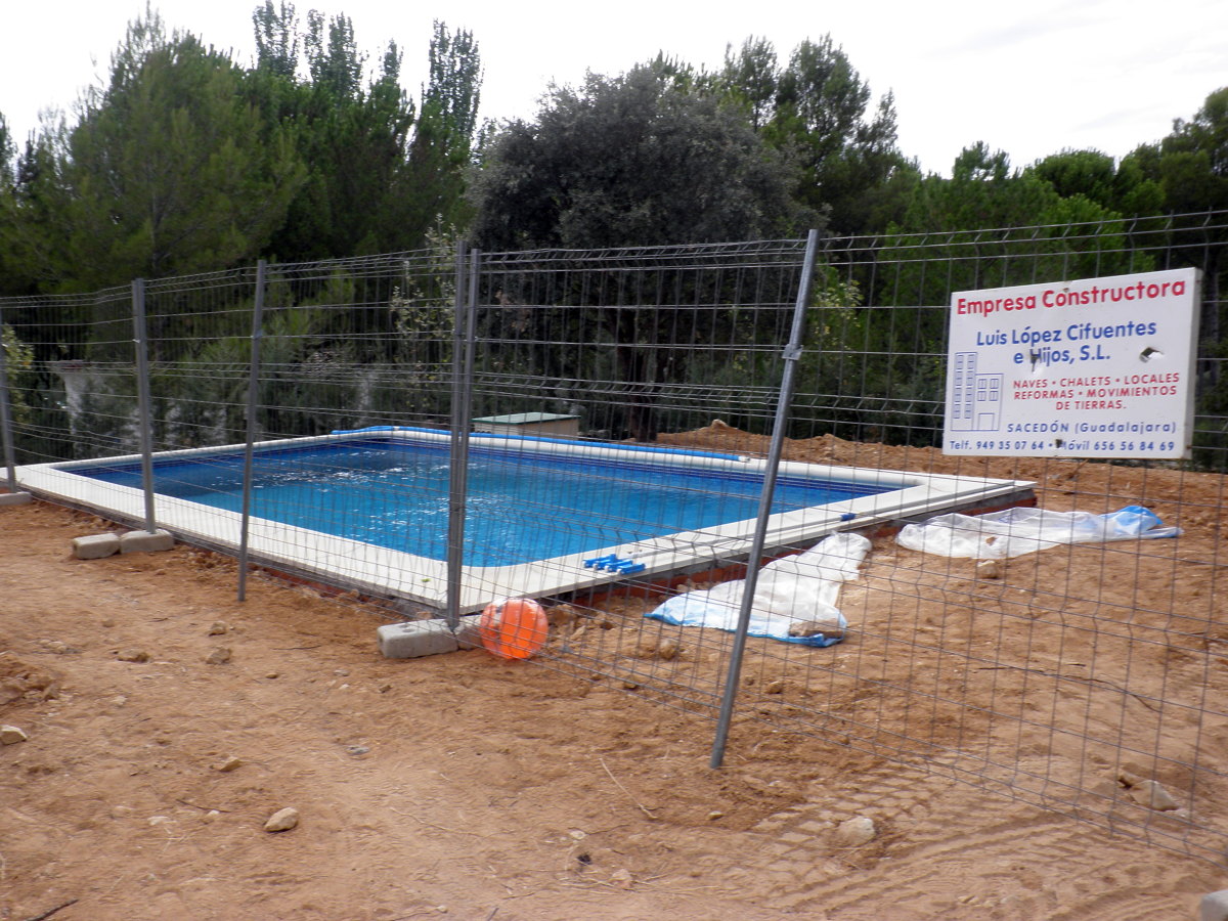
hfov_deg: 51.4
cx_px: 614
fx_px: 1277
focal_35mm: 36
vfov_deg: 39.7
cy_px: 460
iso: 64
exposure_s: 1/100
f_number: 5.6
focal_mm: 6.3
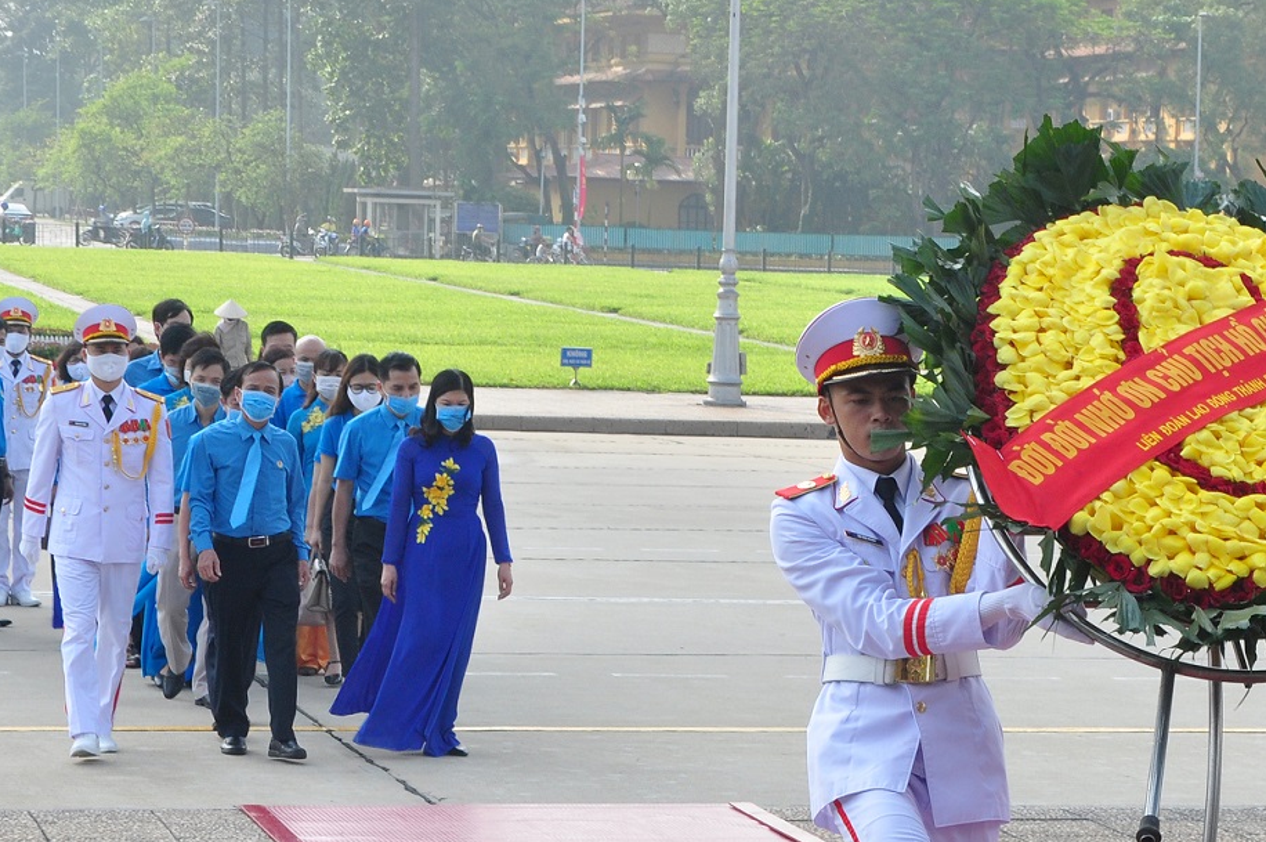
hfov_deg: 17.3
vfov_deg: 11.6
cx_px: 796
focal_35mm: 118
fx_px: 4146
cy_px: 648
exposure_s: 1/125
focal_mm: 42
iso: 250
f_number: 11
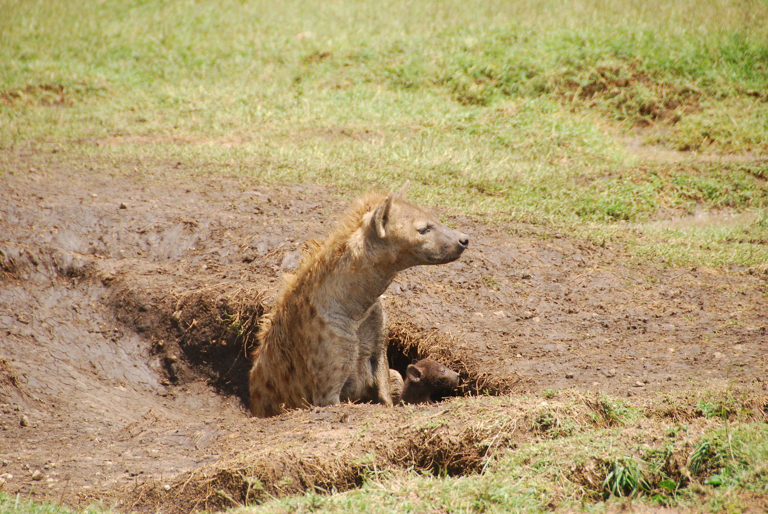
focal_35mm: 300
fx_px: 6408
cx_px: 384
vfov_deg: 4.6
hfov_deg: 6.9
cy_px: 257
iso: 200
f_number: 5.6
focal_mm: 200
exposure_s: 1/400
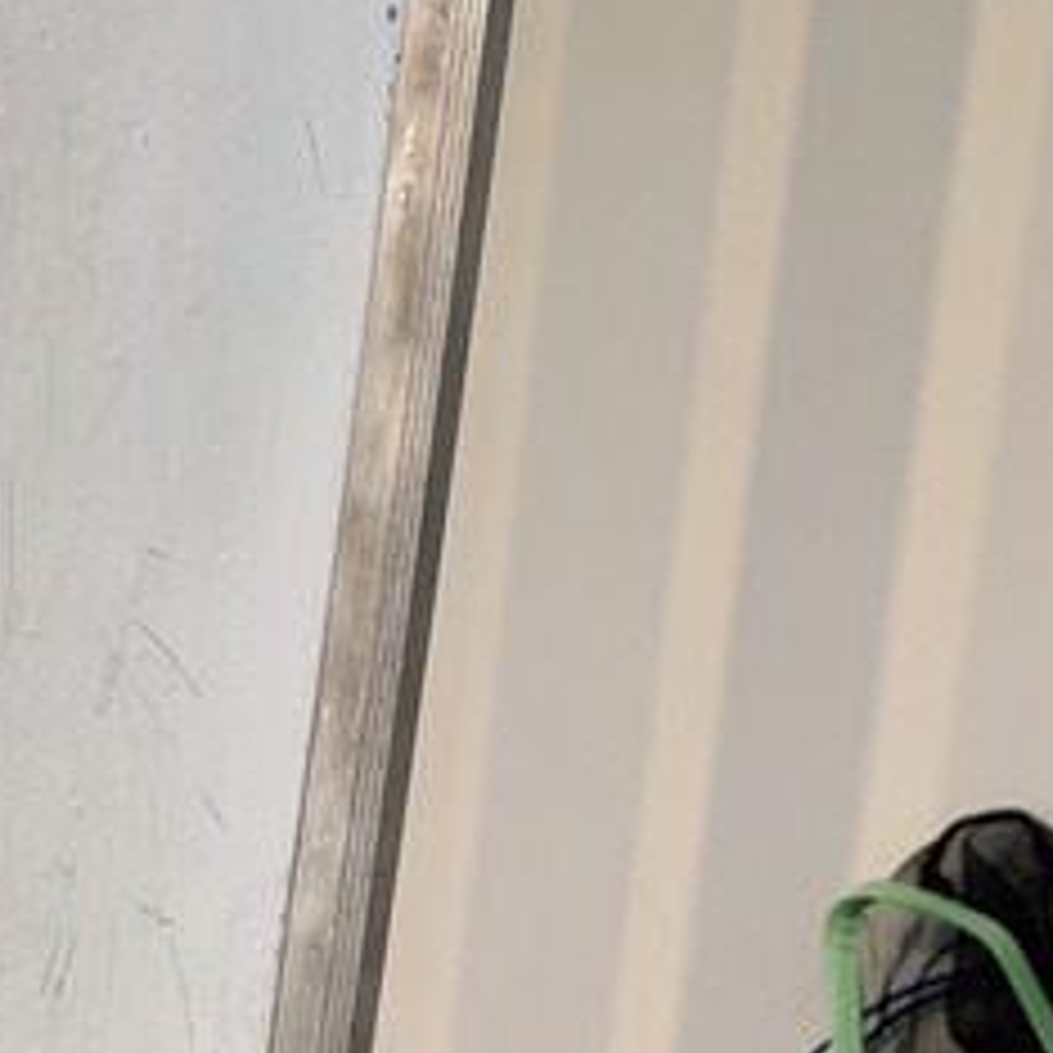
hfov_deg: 20.3
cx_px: -207
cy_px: 1269
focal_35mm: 80
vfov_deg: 20.3
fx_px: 2753
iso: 80
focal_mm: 4.25
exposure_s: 1/121
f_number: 1.8
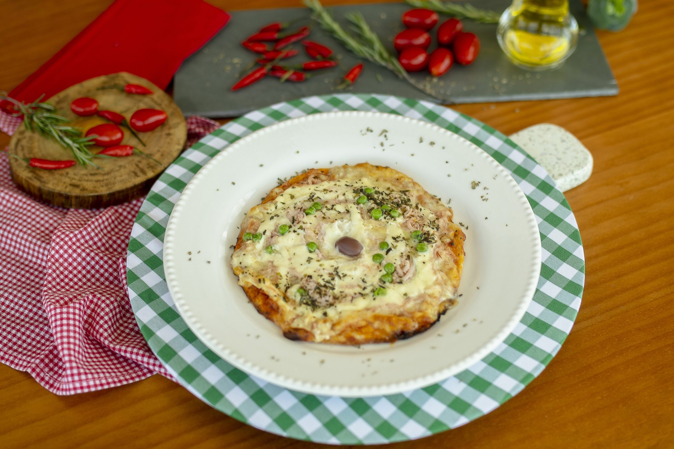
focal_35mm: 52
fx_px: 973
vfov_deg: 26.0
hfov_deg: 38.2
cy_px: 224
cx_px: 337
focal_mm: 35
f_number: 1.8
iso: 100
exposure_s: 1/200
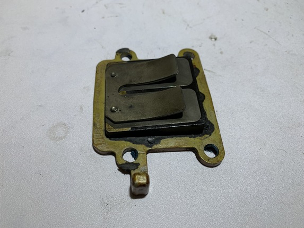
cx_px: 152
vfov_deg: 53.1
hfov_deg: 67.3
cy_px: 114
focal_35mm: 26
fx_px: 228
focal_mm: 4.25
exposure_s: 1/122
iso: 32
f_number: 1.8
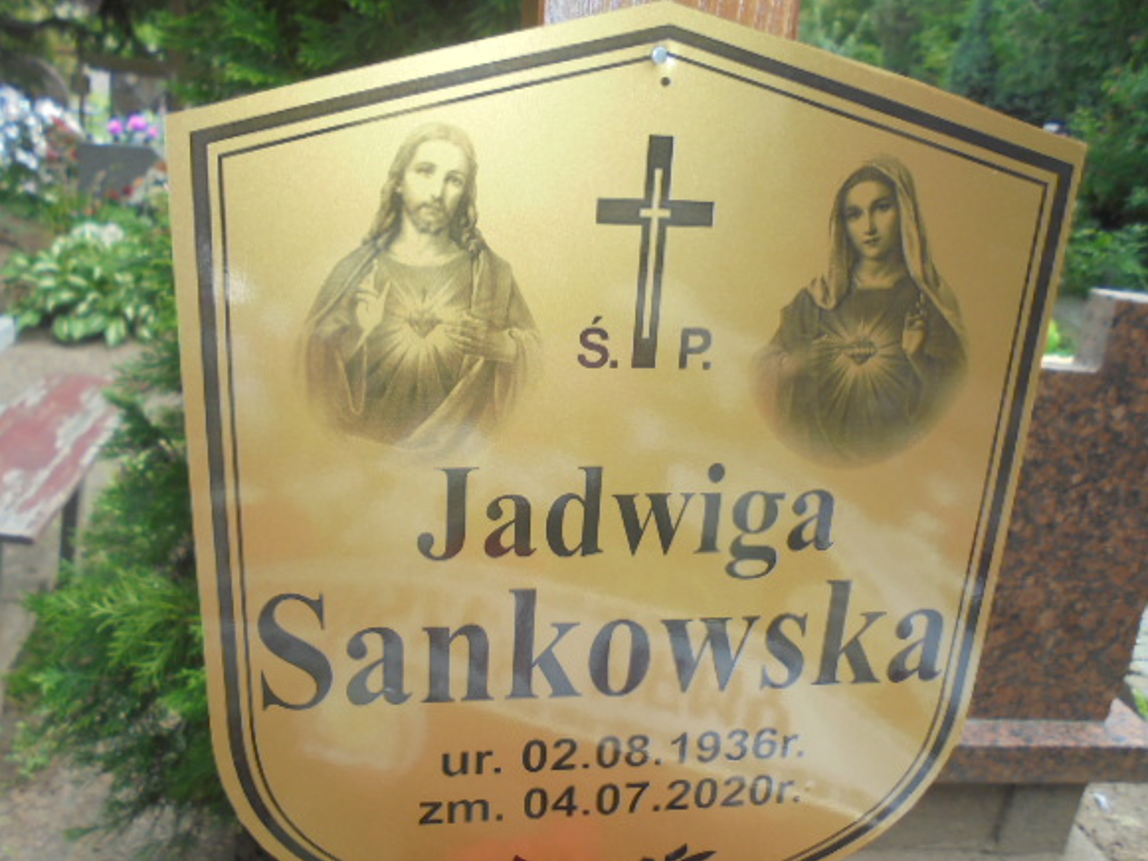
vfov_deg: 44.2
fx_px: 1061
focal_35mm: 32
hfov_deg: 56.7
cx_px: 526
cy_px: 447
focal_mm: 5.3
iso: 100
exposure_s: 1/160
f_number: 3.7
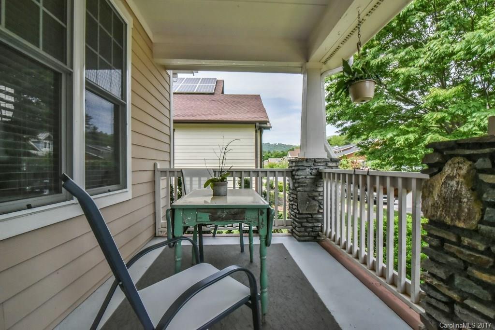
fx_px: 220
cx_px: 248
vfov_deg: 73.8
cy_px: 165
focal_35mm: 16
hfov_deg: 96.7
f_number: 22
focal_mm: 16
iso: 4000
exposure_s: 1/1250
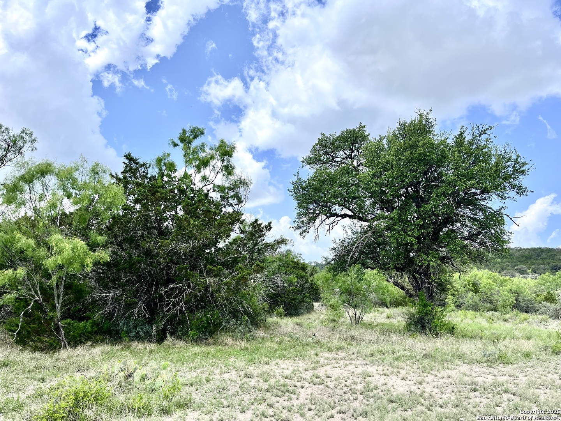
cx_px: 280
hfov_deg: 67.3
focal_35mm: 26
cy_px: 210
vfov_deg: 53.1
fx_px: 421
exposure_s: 1/3745
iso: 50
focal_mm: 5.1
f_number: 1.6
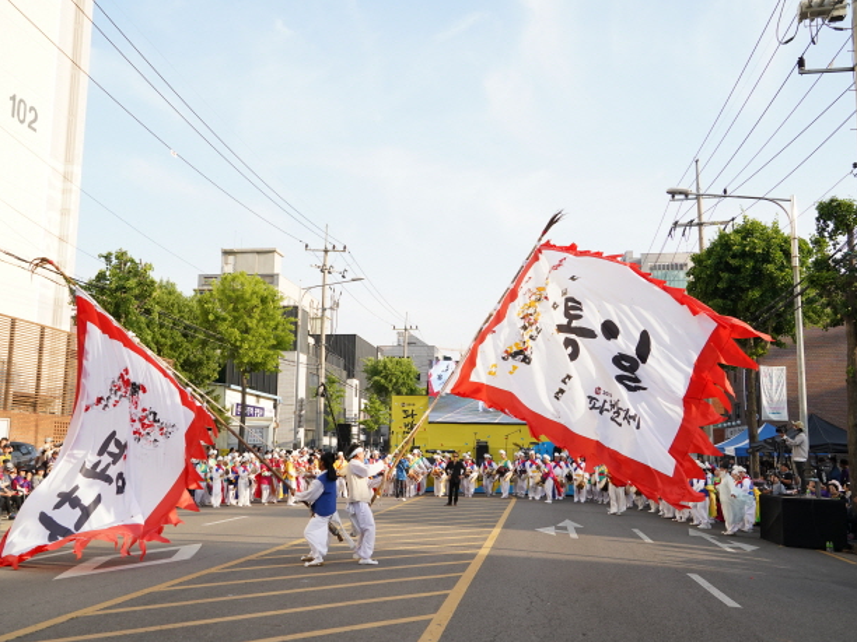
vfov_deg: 42.9
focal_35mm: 33
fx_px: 817
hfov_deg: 55.3
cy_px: 324
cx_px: 392
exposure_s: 1/1600
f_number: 6.3
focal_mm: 30
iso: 1600
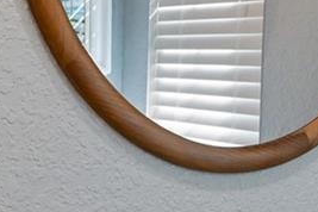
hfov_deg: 22.9
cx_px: -26
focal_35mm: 84
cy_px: 75
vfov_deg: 16.2
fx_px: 742
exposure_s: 1/160
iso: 3200
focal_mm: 14
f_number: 8
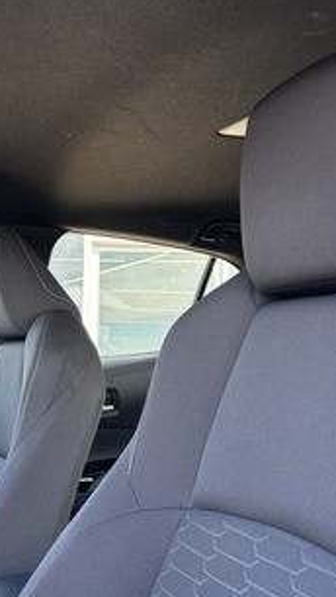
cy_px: 298
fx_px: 617
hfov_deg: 29.6
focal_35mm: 39
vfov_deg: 51.6
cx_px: 57
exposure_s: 1/177
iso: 50
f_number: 1.6
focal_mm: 5.96
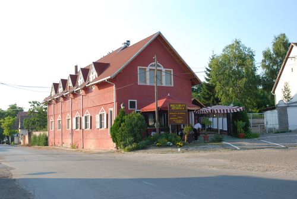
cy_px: 100
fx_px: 310
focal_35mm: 38
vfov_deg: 35.6
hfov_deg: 51.2
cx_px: 148
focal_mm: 25
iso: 125
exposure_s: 1/160
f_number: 6.3
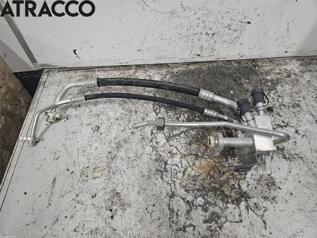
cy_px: 119
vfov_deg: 58.9
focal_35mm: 23
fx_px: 211
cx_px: 158
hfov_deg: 73.9
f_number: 1.8
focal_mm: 5.4
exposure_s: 1/100
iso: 250
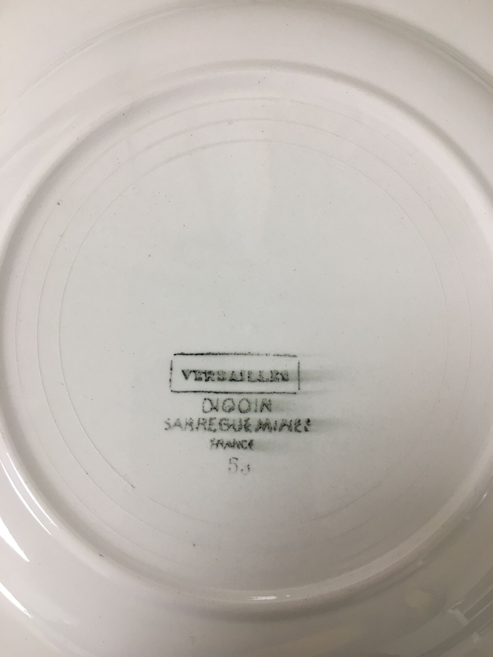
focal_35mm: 29
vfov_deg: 61.7
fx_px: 551
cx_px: 246
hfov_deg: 48.2
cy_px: 328
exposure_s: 1/33
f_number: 2.2
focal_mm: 4.15
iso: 100
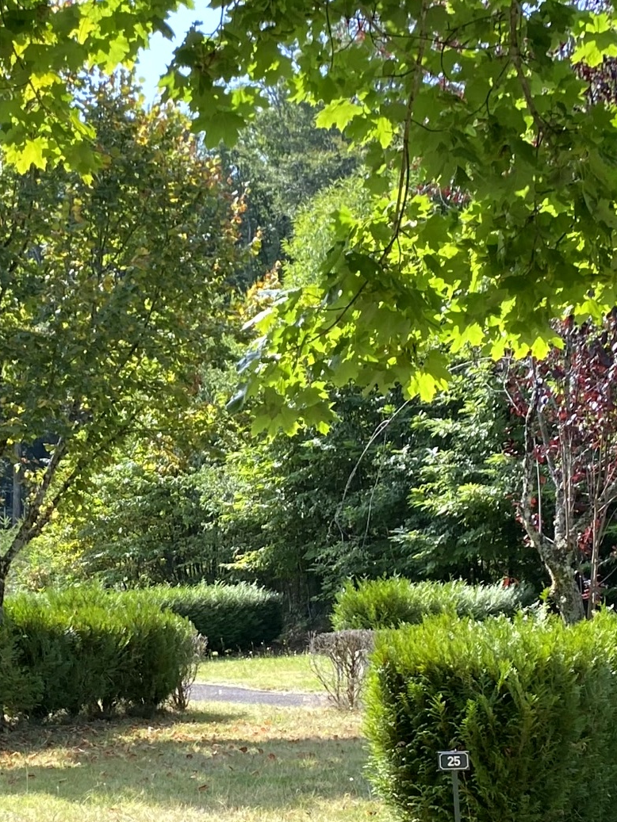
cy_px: 569
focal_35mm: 74
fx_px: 1758
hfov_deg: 19.6
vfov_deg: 26.1
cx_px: 102
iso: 32
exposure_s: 1/562
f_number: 1.8
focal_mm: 4.25
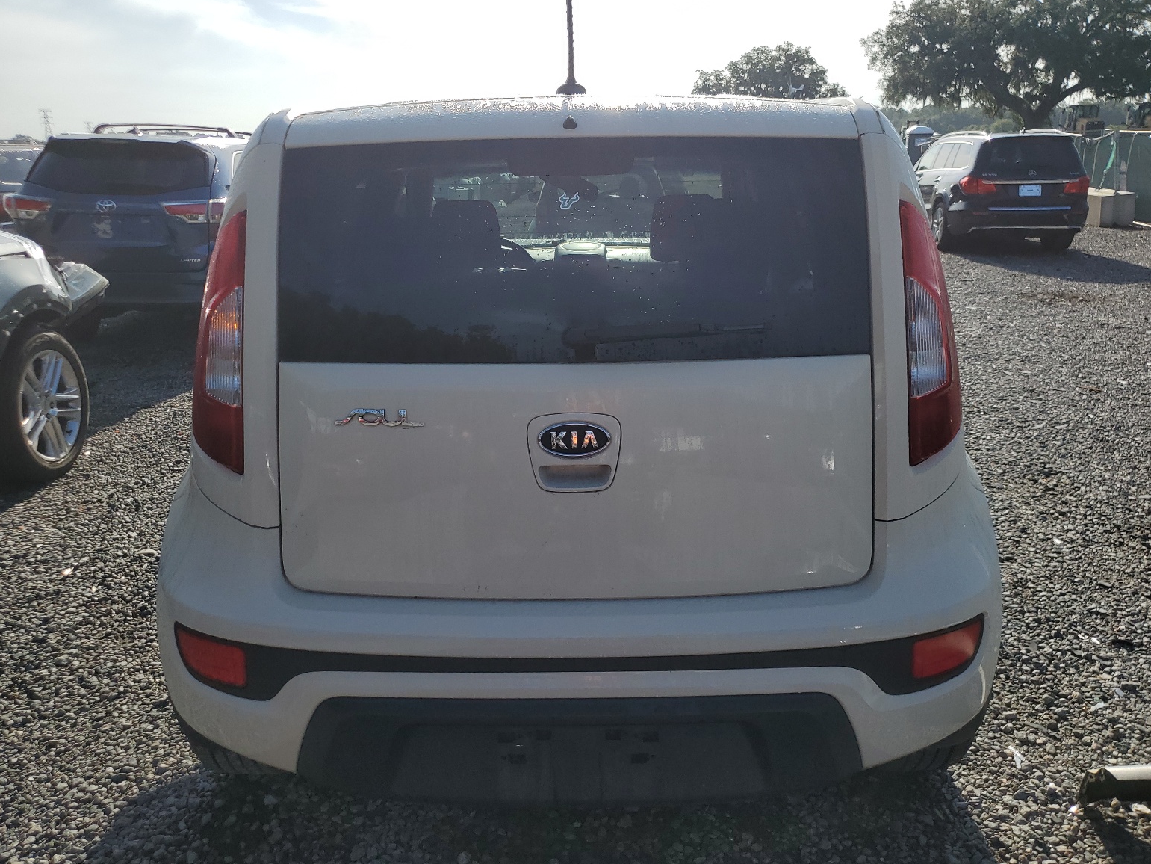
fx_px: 898
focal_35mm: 27
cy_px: 428
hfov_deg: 65.3
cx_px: 573
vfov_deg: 51.4
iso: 50
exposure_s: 1/5000
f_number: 1.5
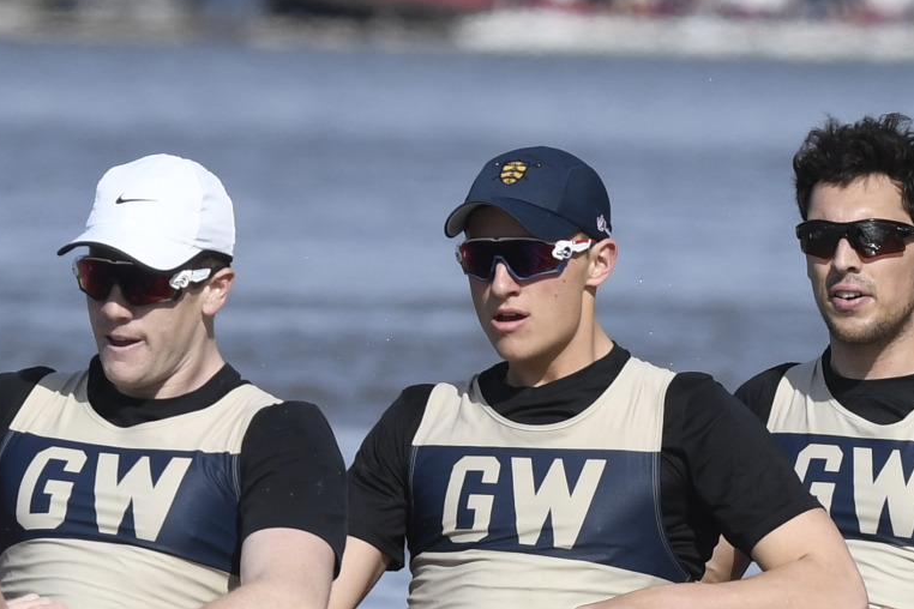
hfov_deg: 1.2
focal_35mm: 1771
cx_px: 956
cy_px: 505
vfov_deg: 0.8
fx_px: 44960
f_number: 5
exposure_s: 1/3200
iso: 400
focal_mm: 300
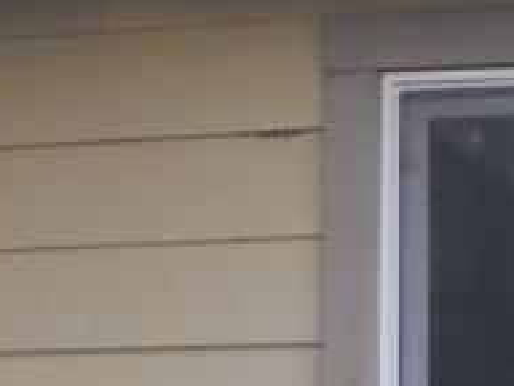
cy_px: 535
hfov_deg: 6.0
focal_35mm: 328
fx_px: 4870
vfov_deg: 4.5
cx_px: -35
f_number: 3.5
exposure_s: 1/125
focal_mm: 7.4
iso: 100
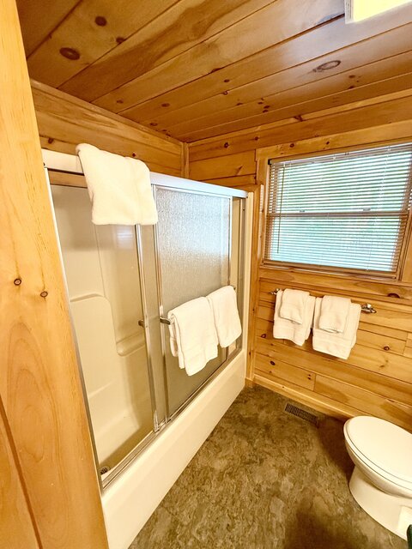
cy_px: 274
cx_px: 206
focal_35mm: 14
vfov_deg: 102.1
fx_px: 222
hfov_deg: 85.7
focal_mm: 2.22
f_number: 2.2
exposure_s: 1/60
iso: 500
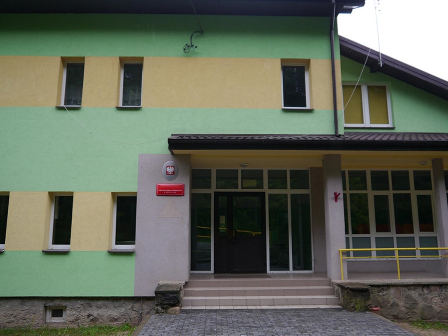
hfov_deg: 63.4
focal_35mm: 28
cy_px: 168
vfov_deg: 49.8
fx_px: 363
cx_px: 224
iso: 160
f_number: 3.5
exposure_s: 1/100
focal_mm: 14
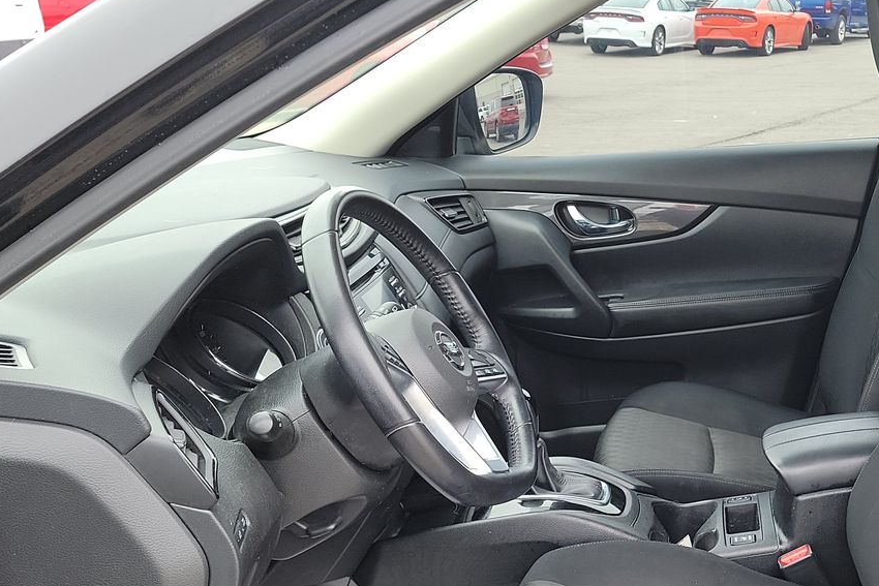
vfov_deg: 27.9
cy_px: 493
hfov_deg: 40.7
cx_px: 657
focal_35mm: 47
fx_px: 1148
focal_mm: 6.7
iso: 72
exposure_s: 1/59
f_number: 1.8
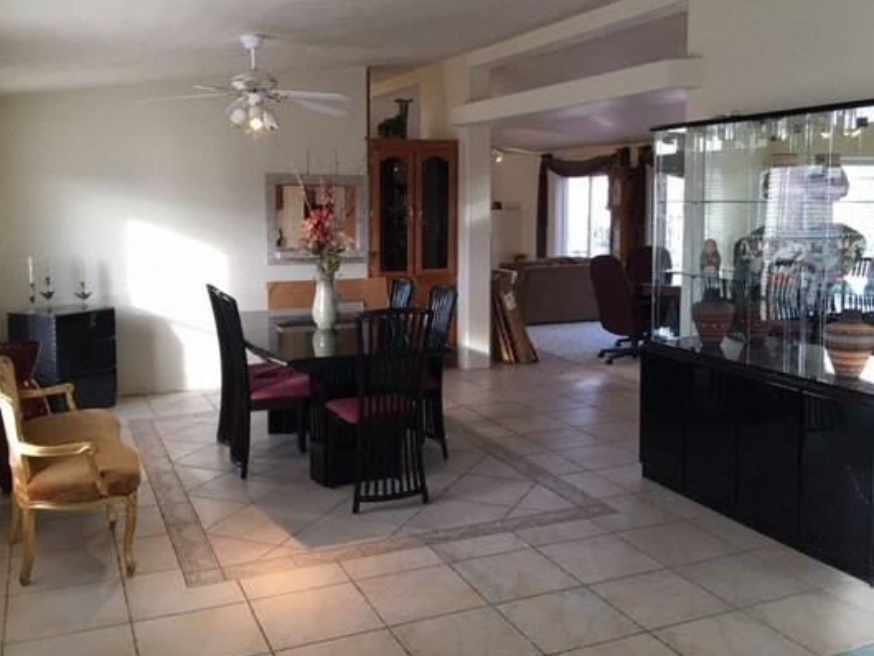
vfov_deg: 40.7
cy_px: 293
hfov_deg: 52.6
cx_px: 465
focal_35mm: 35
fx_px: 884
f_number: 2.2
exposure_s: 1/30
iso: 25
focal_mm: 4.15
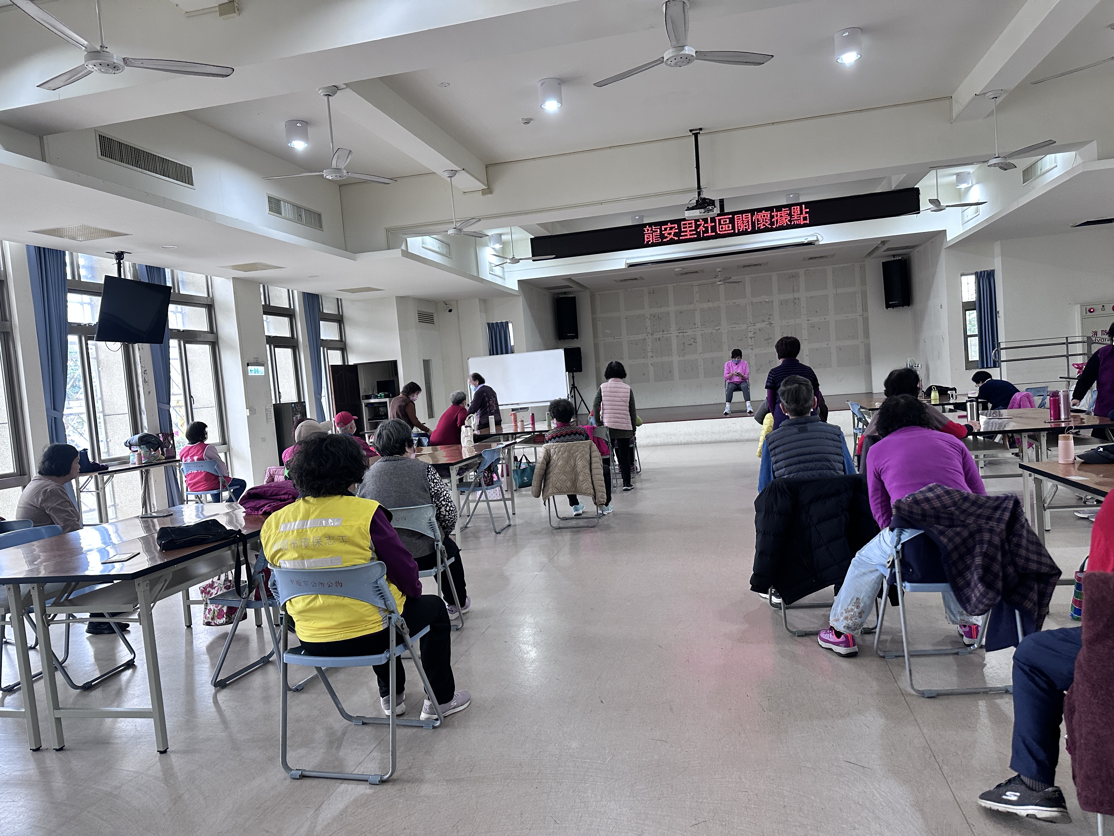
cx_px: 557
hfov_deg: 71.6
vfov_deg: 56.8
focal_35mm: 24
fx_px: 772
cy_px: 418
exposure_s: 1/120
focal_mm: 6.86
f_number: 1.78
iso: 200
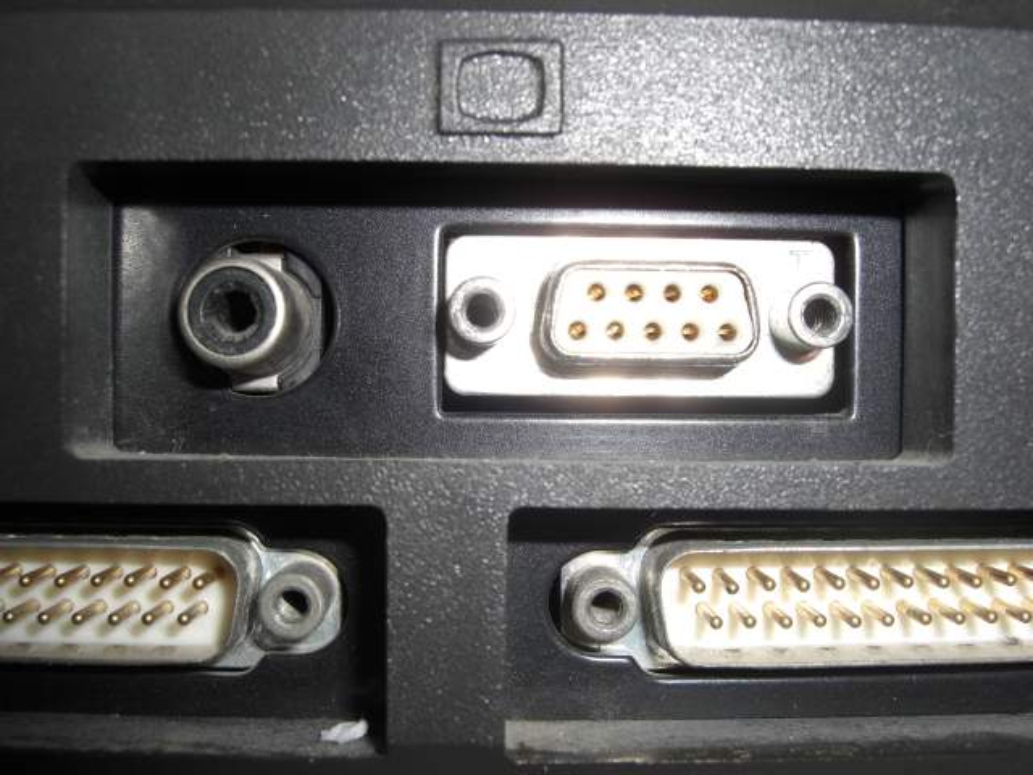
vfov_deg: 37.7
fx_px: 1134
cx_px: 516
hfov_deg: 49.0
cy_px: 388
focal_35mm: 38
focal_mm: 7.9
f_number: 4
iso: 80
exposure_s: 1/60
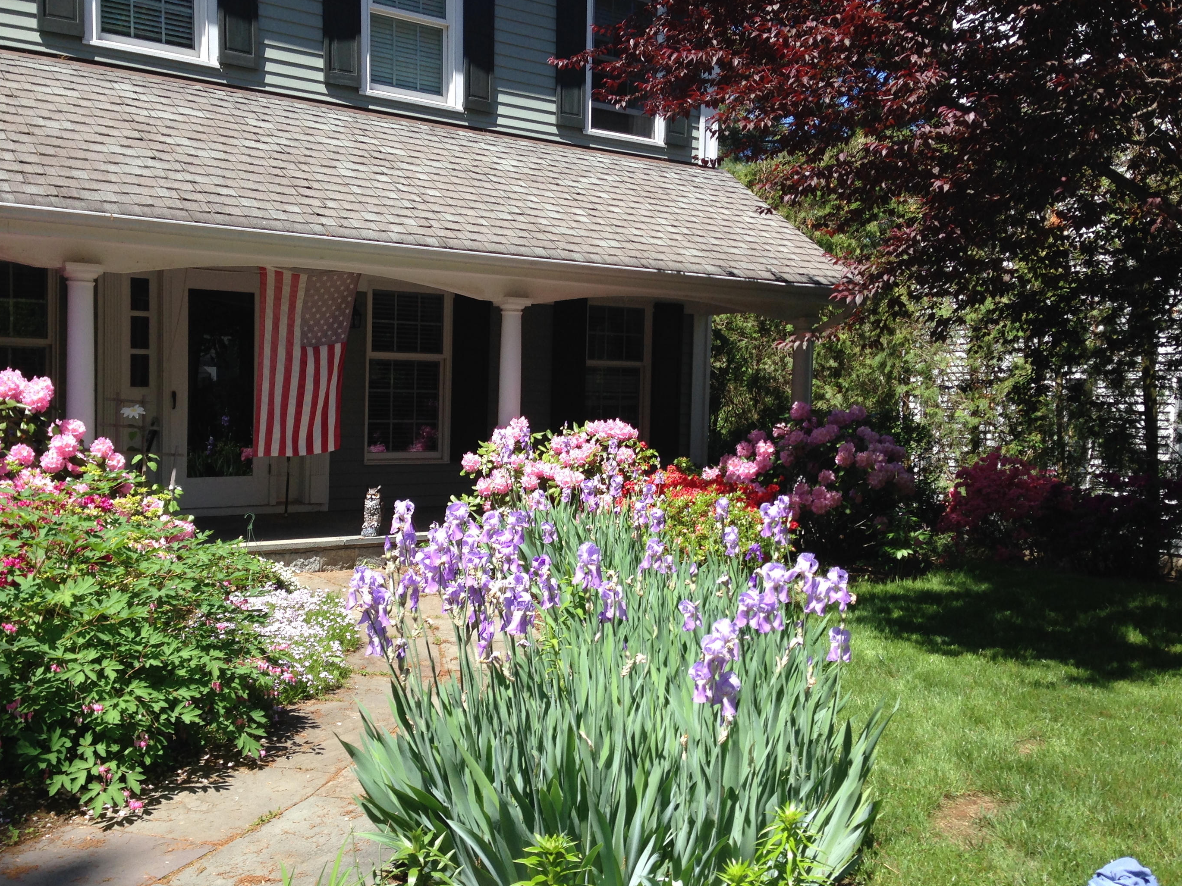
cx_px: 536
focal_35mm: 37
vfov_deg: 38.6
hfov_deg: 50.1
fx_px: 1263
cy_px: 471
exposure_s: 1/753
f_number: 2.4
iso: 50
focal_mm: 4.12
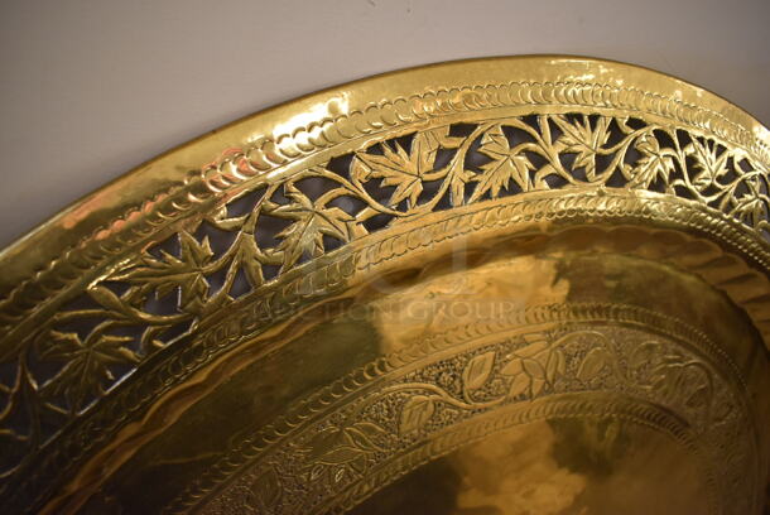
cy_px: 258
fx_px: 578
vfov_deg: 48.0
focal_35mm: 27
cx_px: 385
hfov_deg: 67.3
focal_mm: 18
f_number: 3.5
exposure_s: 1/125
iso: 1000
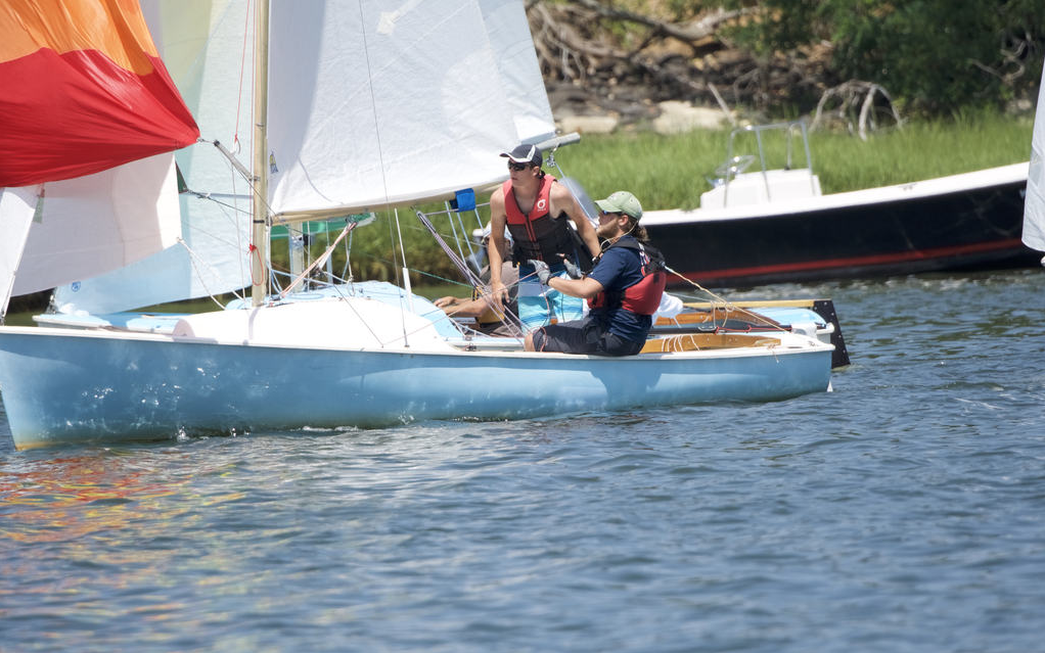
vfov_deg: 2.1
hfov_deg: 3.4
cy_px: 308
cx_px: 522
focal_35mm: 613
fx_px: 17460
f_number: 5.6
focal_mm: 400
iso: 400
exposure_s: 1/2000
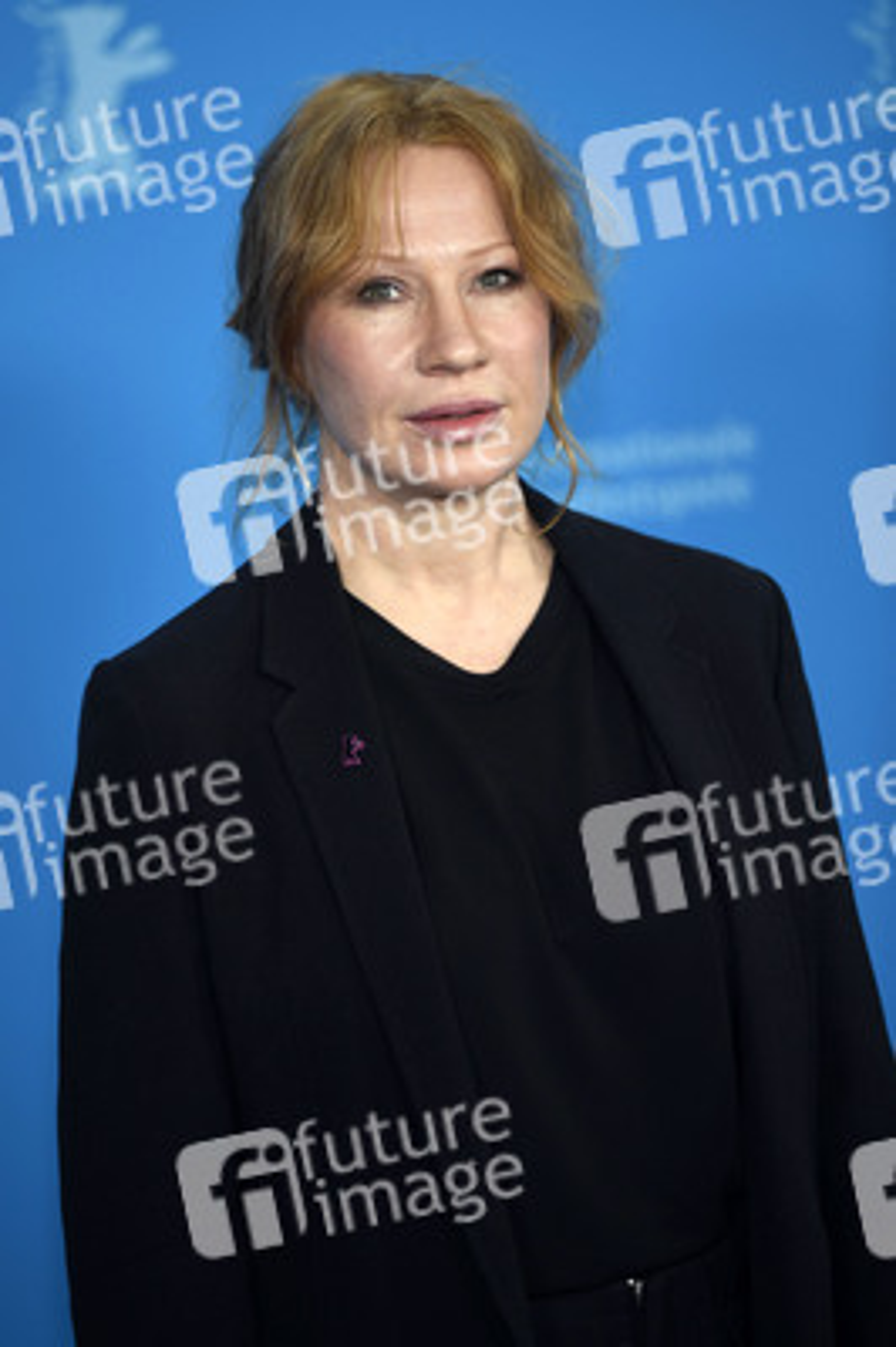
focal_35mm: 195
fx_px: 7292
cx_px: 448
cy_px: 674
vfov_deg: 10.6
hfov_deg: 7.0
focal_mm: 195
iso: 640
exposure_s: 1/320
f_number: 3.2
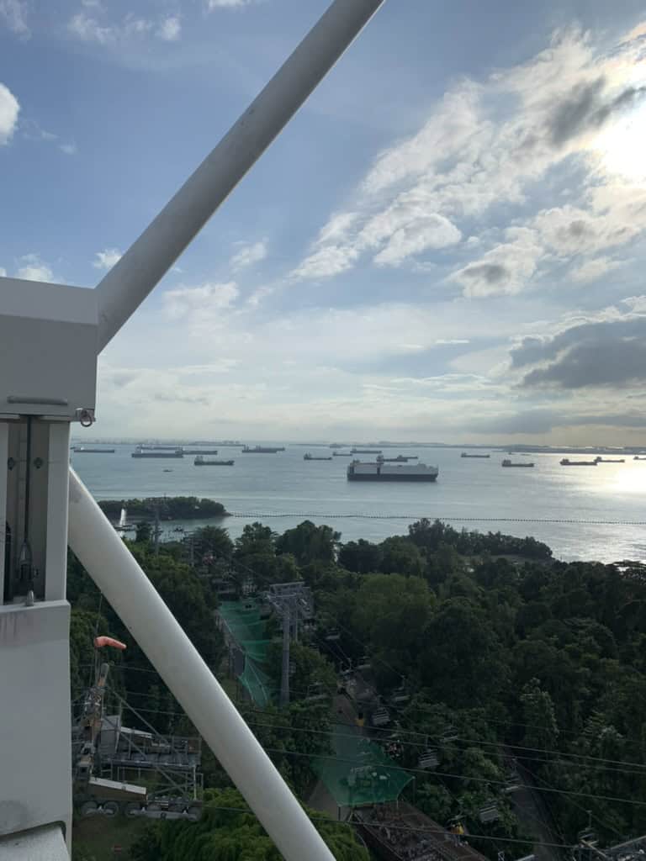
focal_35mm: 26
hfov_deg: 53.1
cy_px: 430
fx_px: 647
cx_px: 323
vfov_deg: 67.3
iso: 25
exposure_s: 1/11765
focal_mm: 4.2
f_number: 1.8
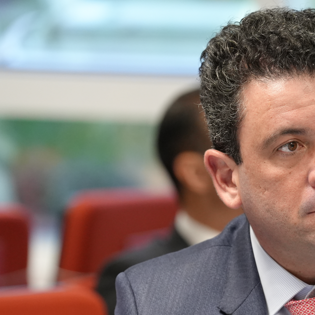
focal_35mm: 495
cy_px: 297
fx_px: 5096
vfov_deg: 3.5
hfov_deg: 3.5
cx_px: 344
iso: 2500
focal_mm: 200
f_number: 4
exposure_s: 1/200
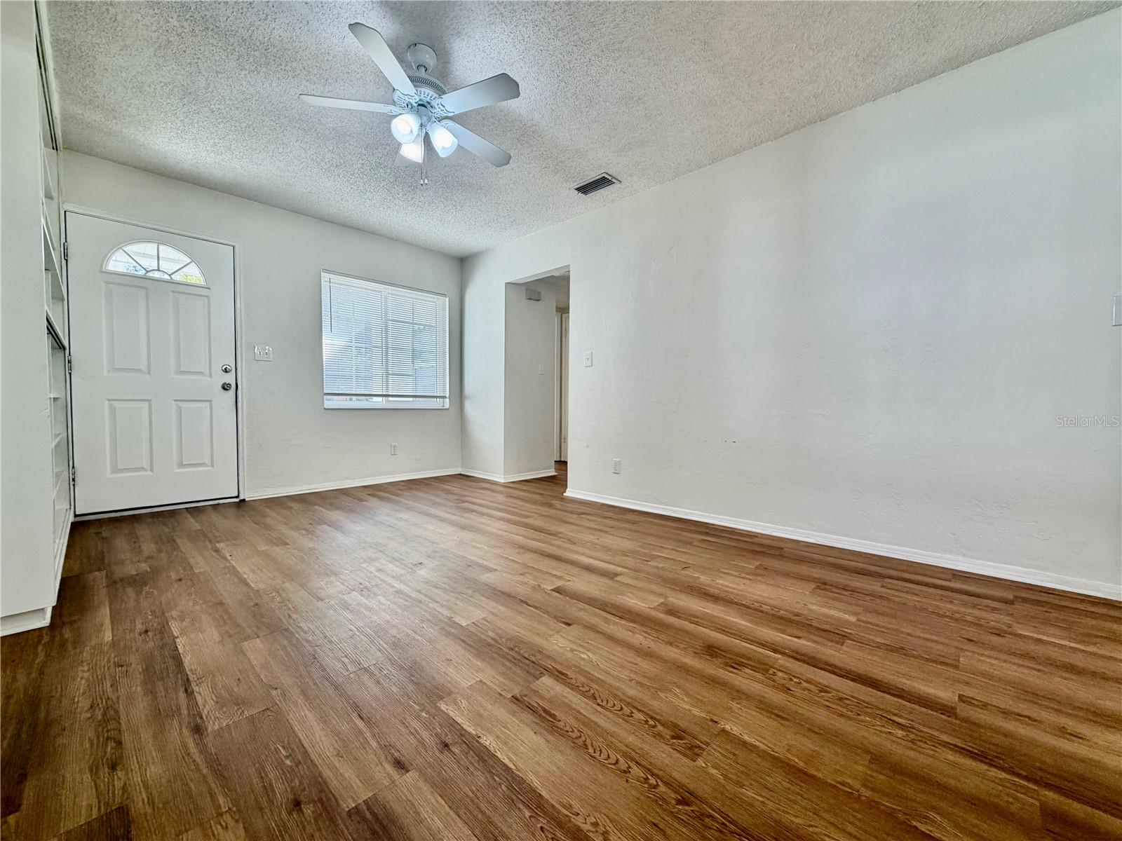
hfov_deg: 102.1
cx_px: 561
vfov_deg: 85.7
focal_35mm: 14
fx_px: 454
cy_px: 420
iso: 100
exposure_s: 1/120
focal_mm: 2.22
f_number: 2.2
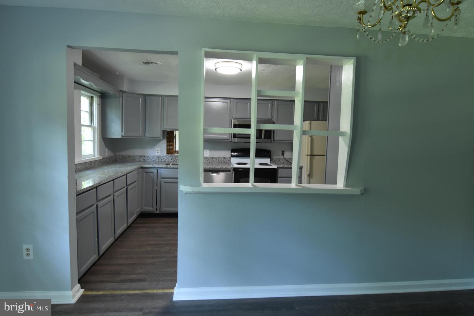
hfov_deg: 81.2
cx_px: 237
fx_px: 276
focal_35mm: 21
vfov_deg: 59.5
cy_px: 158
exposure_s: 1/60
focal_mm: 14
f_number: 4
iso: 800
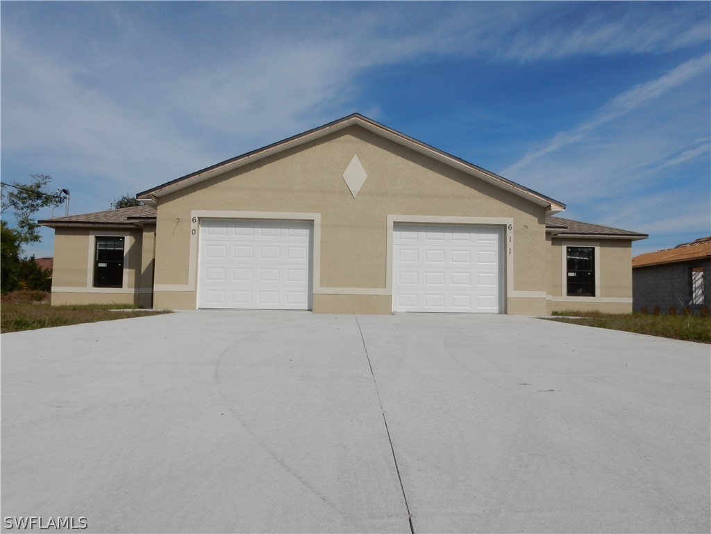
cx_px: 356
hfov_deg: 69.4
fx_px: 513
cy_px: 267
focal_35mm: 25
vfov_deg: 54.9
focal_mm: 4.5
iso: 125
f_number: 4.8
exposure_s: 1/2000
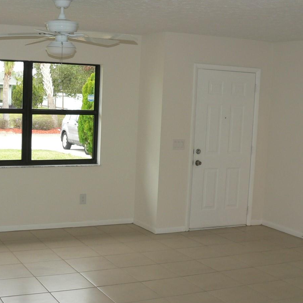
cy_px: 171
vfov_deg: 30.5
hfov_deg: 30.5
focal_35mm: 56
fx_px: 555
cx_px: 124
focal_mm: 6
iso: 80
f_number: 2.8
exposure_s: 1/60
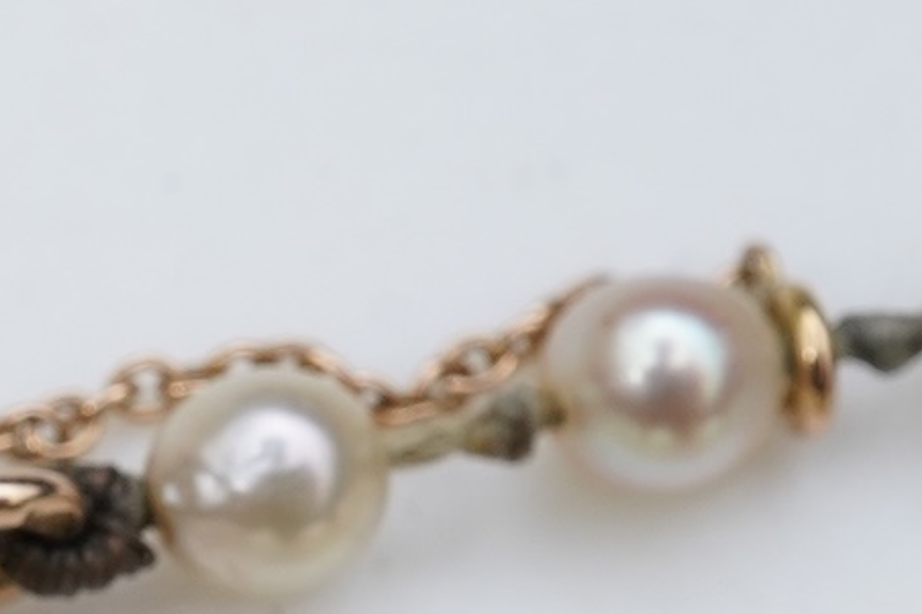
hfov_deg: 10.0
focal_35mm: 196
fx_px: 5018
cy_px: 528
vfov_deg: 7.0
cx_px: -610
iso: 400
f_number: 18
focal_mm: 30
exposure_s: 1/125
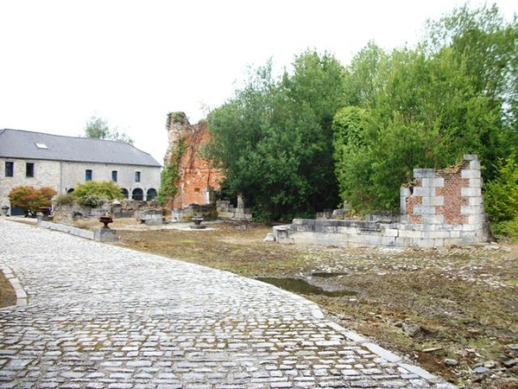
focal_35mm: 32
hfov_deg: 56.8
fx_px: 479
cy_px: 194
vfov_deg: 44.2
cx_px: 259
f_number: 2.9
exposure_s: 1/125
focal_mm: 5.7
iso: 80
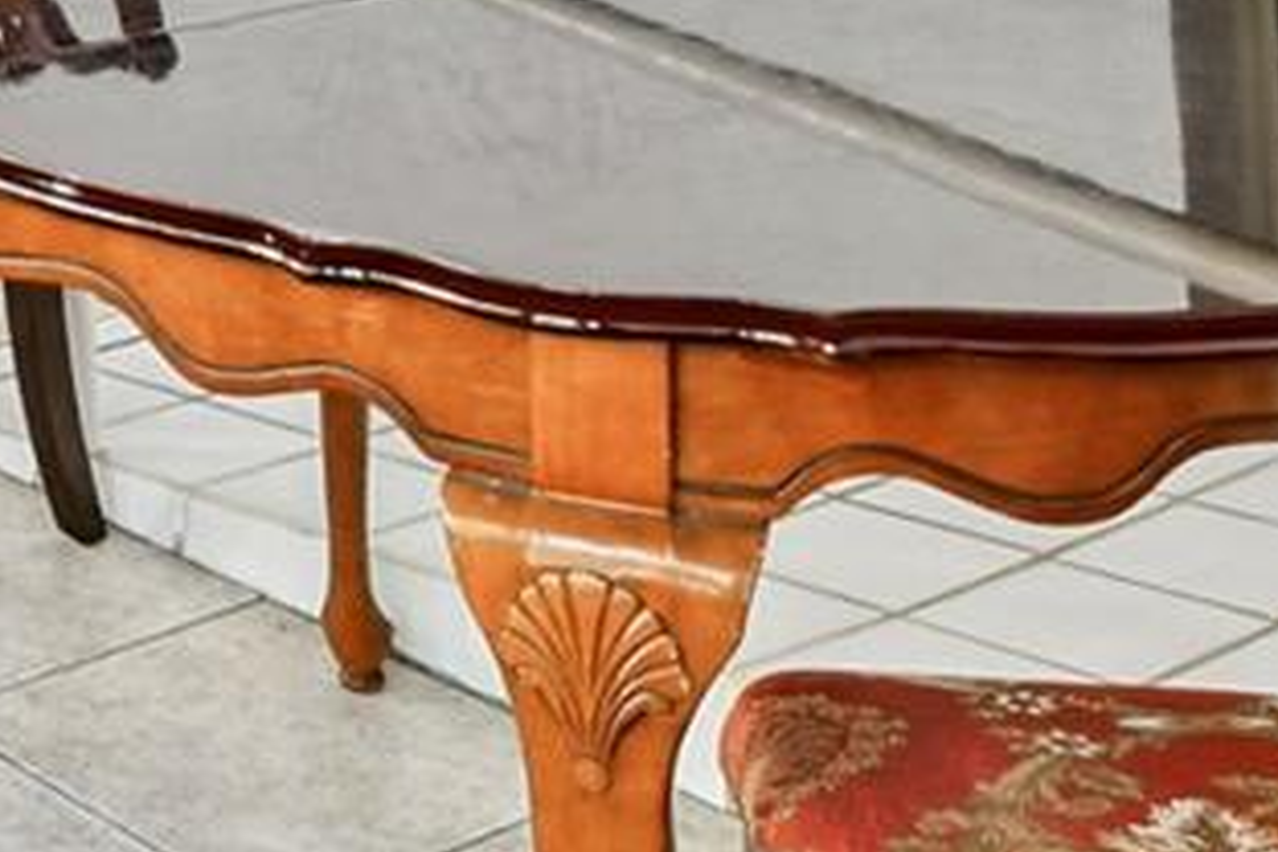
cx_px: -369
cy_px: -729
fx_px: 2733
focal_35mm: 77
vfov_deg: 15.1
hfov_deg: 23.4
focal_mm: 10
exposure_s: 1/15
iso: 100
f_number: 7.1
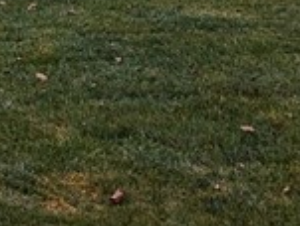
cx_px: -394
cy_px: -525
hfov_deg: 10.6
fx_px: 1407
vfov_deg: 7.6
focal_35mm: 162
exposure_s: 1/4808
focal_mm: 6.9
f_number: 1.68
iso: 22
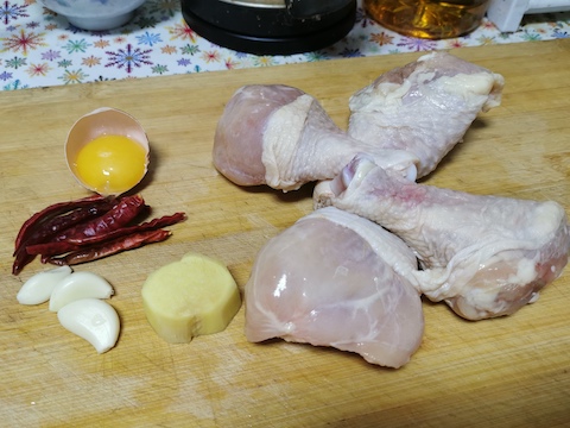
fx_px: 445
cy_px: 214
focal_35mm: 27
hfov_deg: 65.3
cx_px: 285
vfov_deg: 51.4
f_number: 1.8
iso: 160
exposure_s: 1/50
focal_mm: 5.58
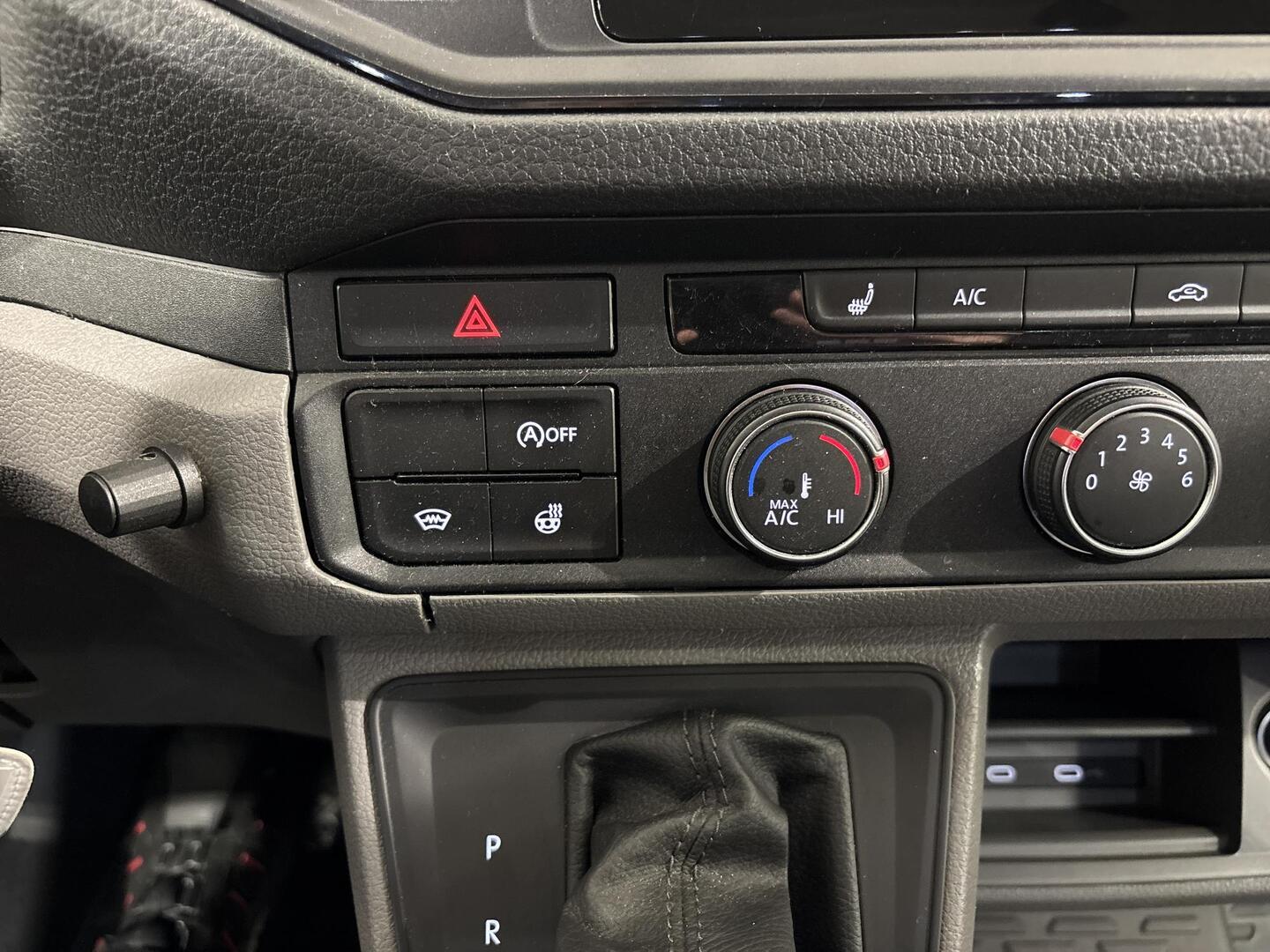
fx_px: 954
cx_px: 635
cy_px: 476
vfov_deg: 53.1
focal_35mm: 26
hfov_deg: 67.3
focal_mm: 5.96
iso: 800
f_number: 1.6
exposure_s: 1/30
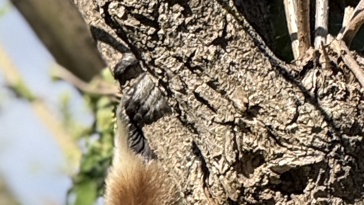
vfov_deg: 1.6
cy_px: 992
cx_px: 291
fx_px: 7316
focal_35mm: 758
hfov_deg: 2.8
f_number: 2.8
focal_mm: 15.66
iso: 50
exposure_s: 1/611
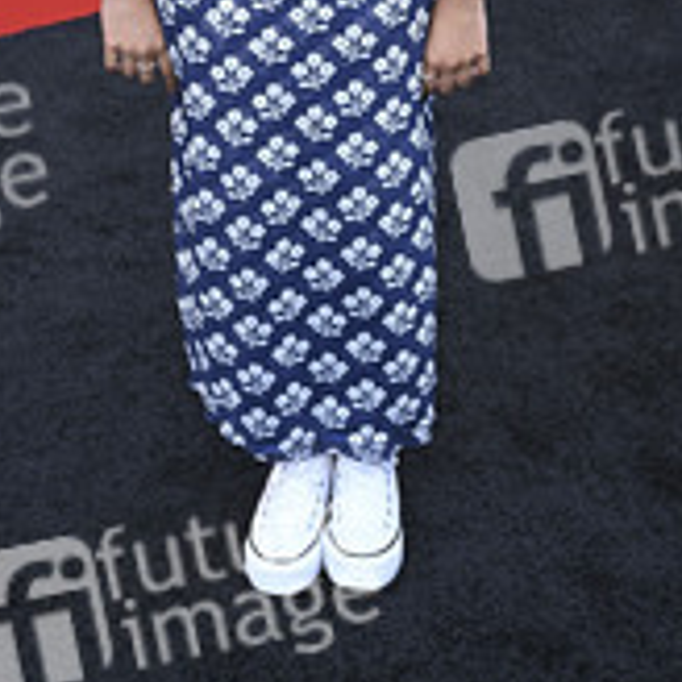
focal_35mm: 93
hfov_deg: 18.7
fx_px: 2073
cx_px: 287
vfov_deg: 18.1
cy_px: -25
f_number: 5.6
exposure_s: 1/200
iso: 1250
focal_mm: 45
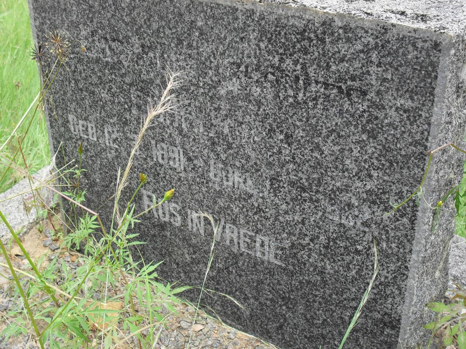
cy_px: 174
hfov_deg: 38.9
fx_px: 660
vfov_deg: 29.7
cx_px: 233
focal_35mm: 49
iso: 100
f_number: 3.9
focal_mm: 8.7
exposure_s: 1/125
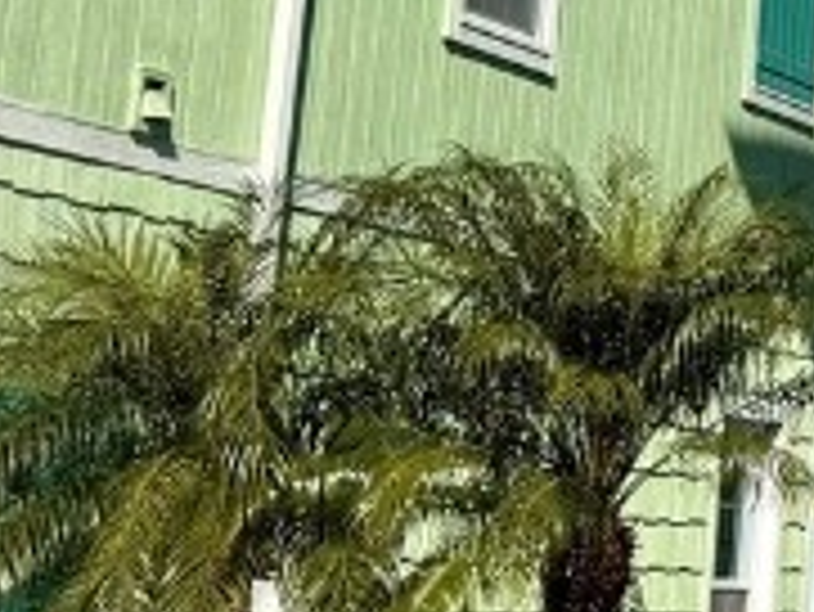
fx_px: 3200
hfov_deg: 11.7
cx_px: 1992
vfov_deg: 10.8
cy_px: -94
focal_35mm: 136
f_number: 1.78
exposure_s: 1/11905
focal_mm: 6.76
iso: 80
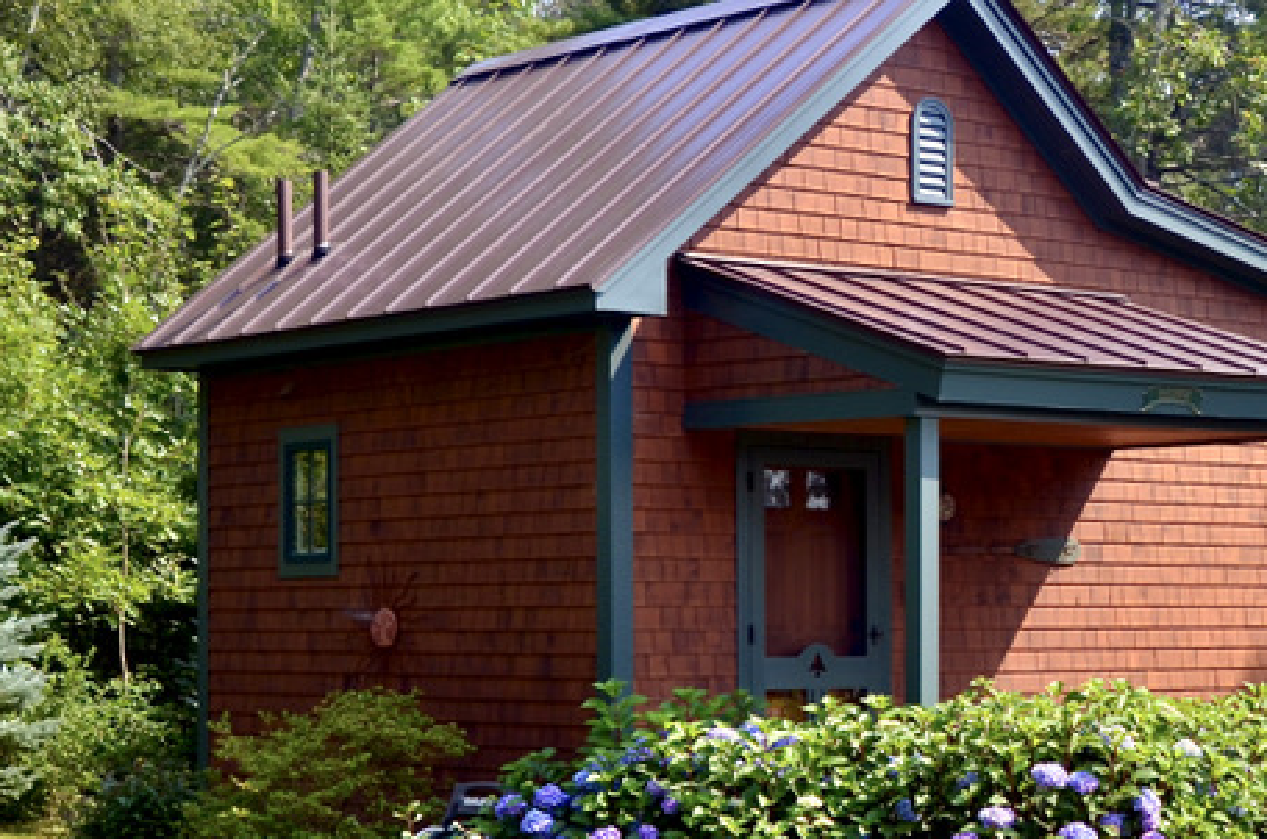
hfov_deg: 23.2
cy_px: 549
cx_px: 1104
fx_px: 3020
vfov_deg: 15.8
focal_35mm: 86
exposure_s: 1/250
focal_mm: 24
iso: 200
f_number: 8
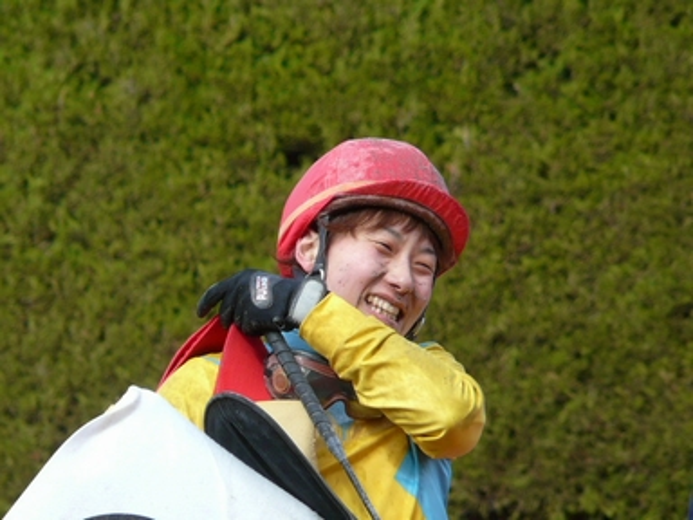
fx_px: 12132
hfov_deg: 3.3
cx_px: 346
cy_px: 260
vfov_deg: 2.5
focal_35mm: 606
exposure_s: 1/400
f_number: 3.6
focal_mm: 62.4
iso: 100
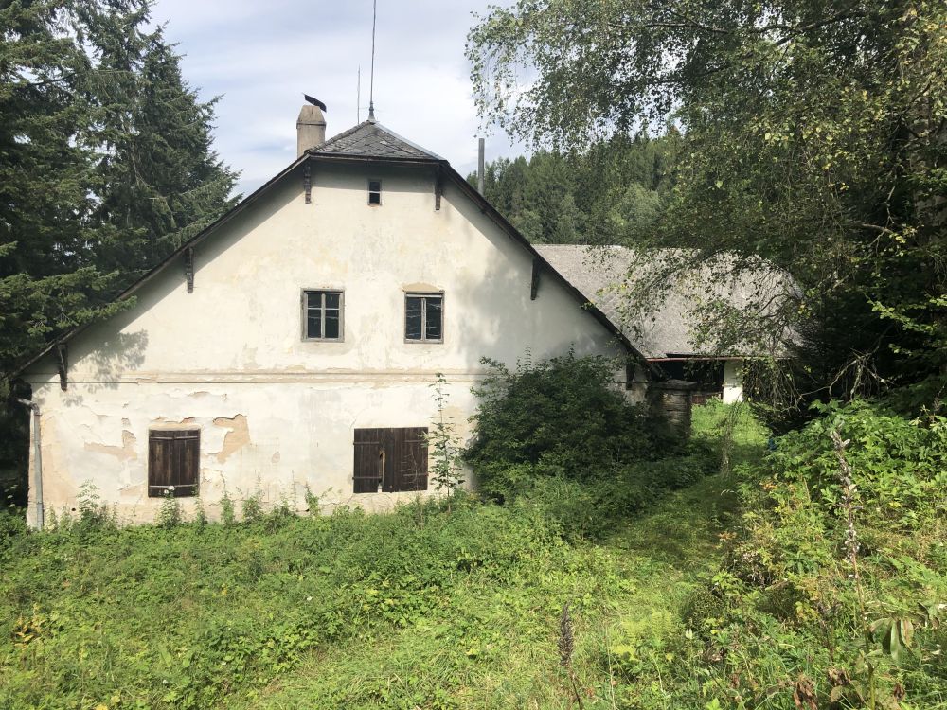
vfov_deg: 49.7
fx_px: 766
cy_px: 355
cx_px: 474
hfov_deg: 63.4
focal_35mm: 28
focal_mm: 3.99
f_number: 1.8
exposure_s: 1/2404
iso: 20
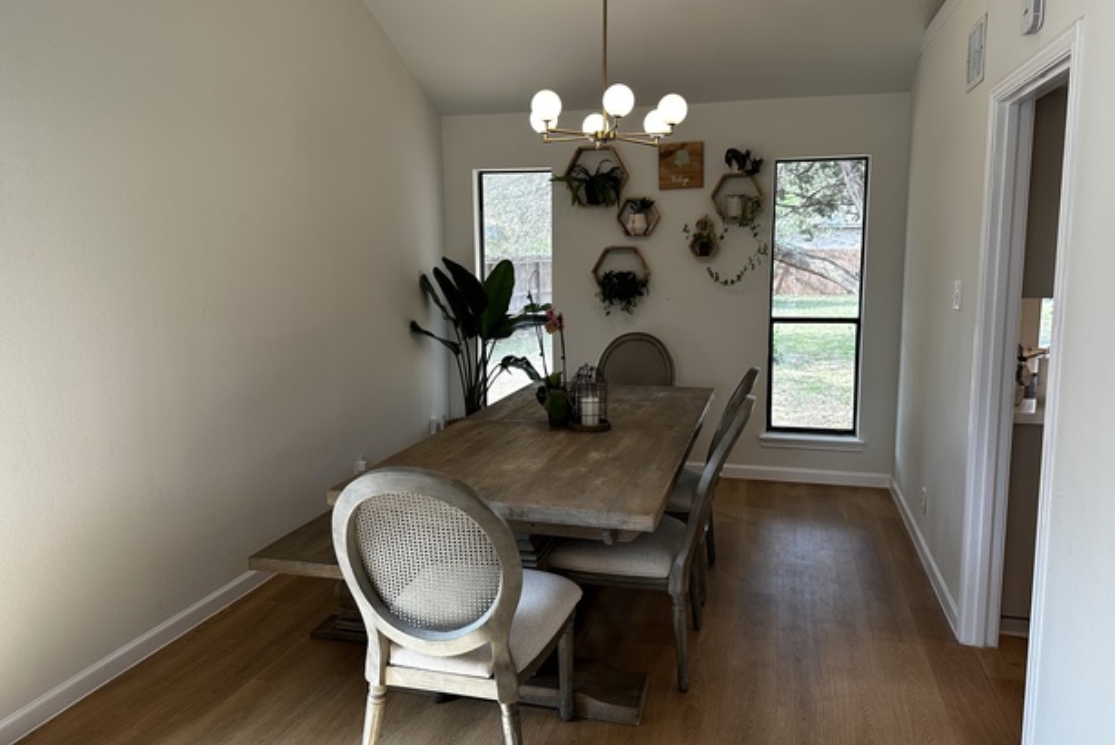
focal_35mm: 26
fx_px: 806
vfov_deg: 49.6
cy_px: 356
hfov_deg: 69.4
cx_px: 572
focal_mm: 6.86
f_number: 1.78
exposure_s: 1/164
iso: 100
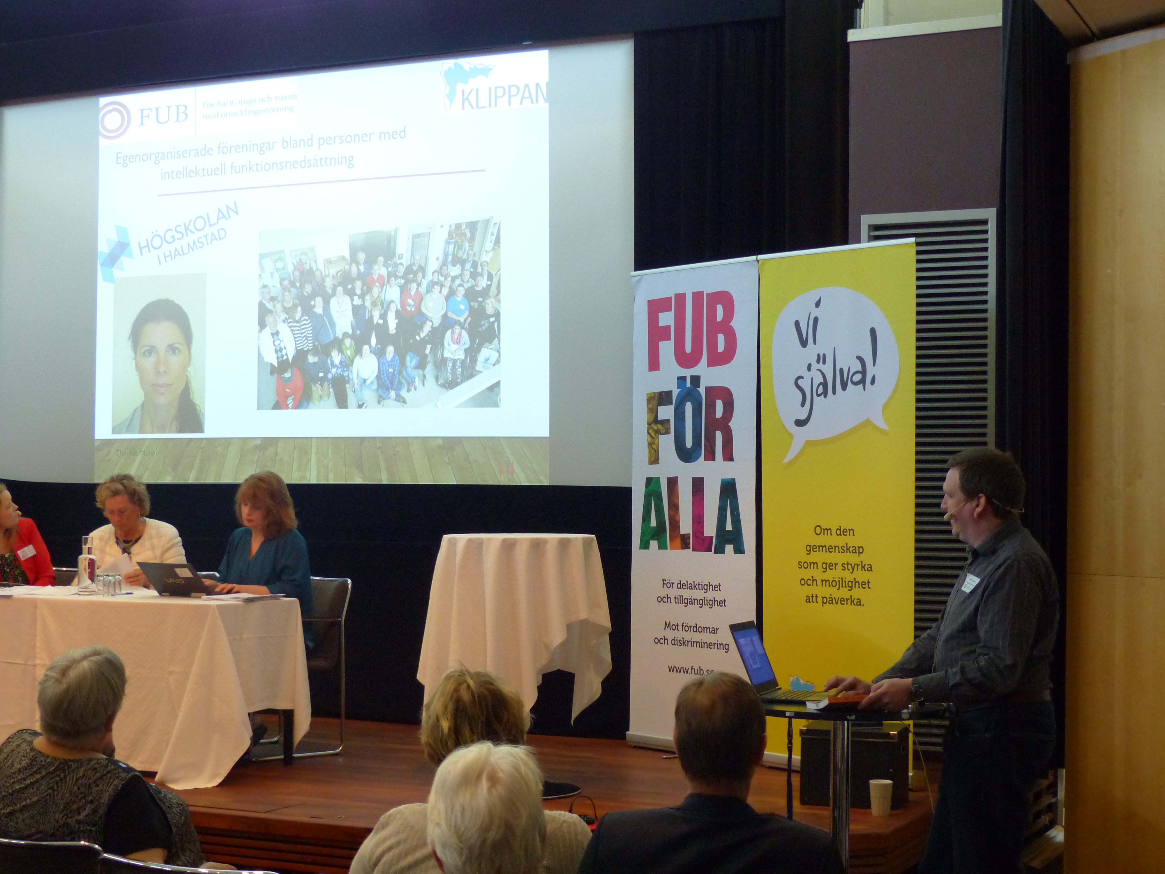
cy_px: 437
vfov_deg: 26.1
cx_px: 582
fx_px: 1885
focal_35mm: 56
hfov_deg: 34.3
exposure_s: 1/30
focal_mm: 10.1
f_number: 2.8
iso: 400
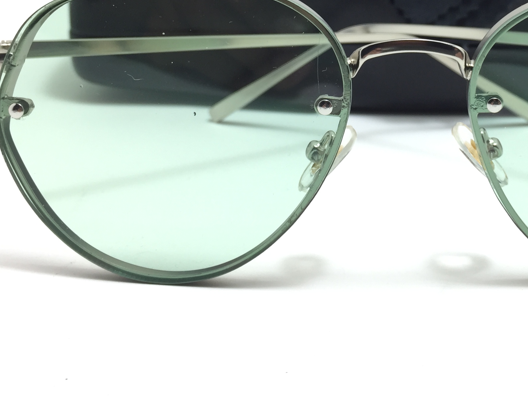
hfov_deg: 35.0
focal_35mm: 54
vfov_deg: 26.1
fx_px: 824
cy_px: 34
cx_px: 379
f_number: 2.2
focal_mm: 4.15
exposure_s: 1/50
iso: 32
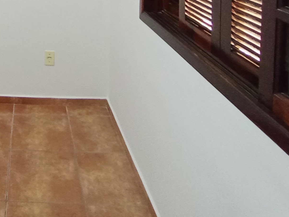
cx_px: 5
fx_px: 359
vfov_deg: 28.1
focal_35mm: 43
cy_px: -60
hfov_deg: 39.1
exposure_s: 1/30
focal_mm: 1.65
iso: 310
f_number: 2.2
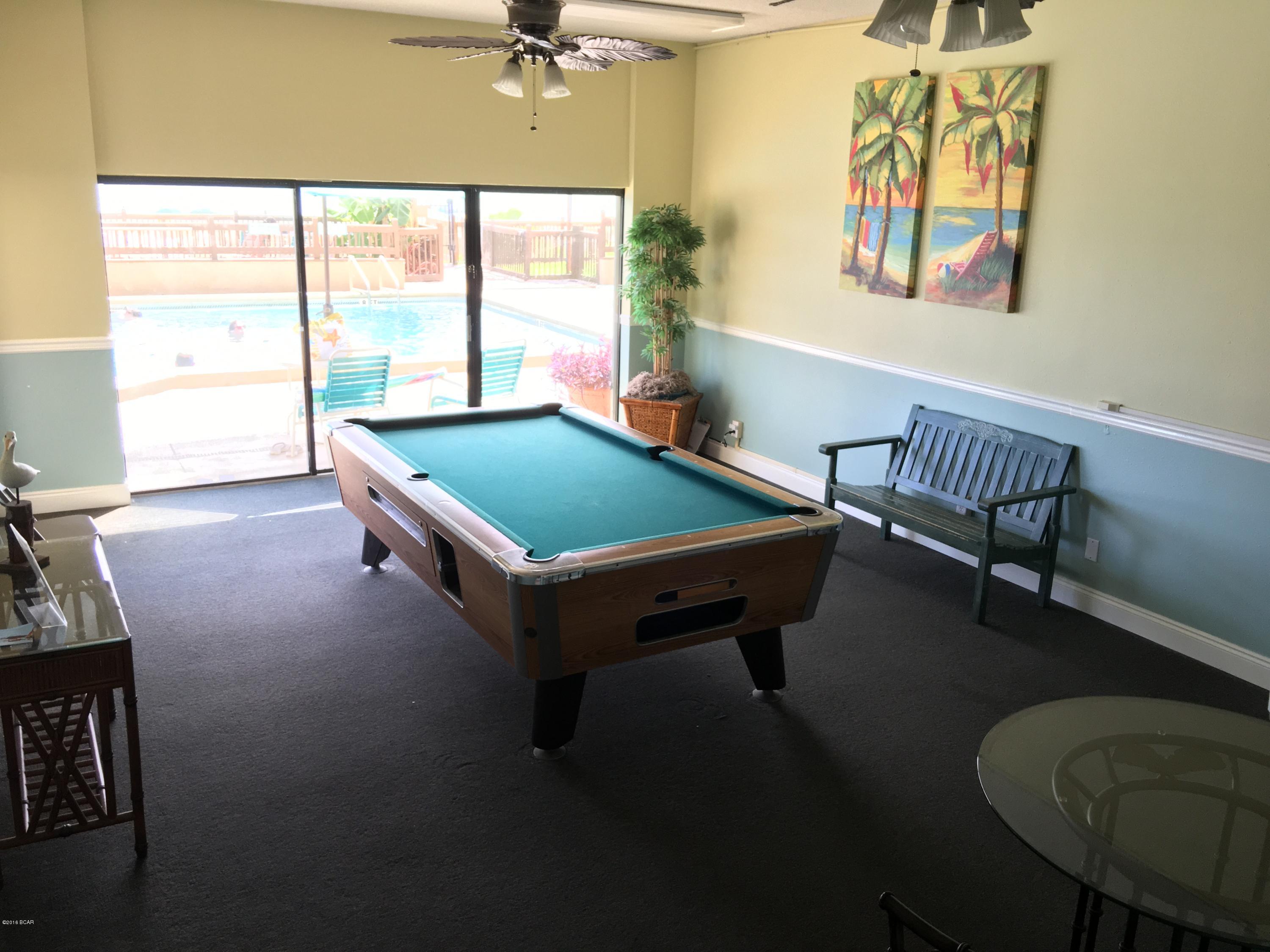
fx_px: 1064
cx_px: 635
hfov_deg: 61.7
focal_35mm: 29
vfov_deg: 48.2
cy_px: 476
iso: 50
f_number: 2.2
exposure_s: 1/30
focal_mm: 4.15
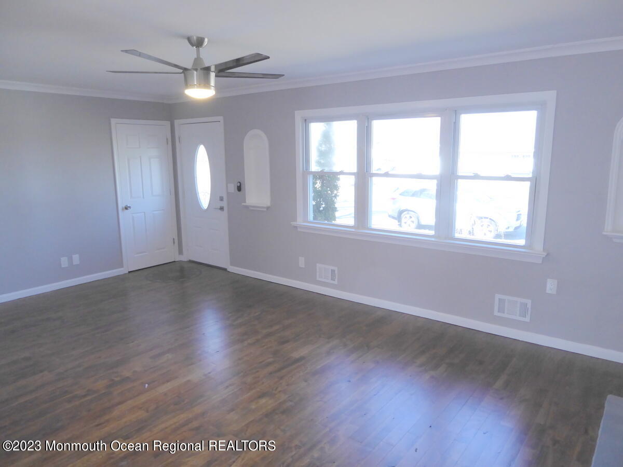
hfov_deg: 71.6
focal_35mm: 24
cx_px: 312
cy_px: 234
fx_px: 432
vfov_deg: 56.8
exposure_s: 1/60
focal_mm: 4.3
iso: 200
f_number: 3.3
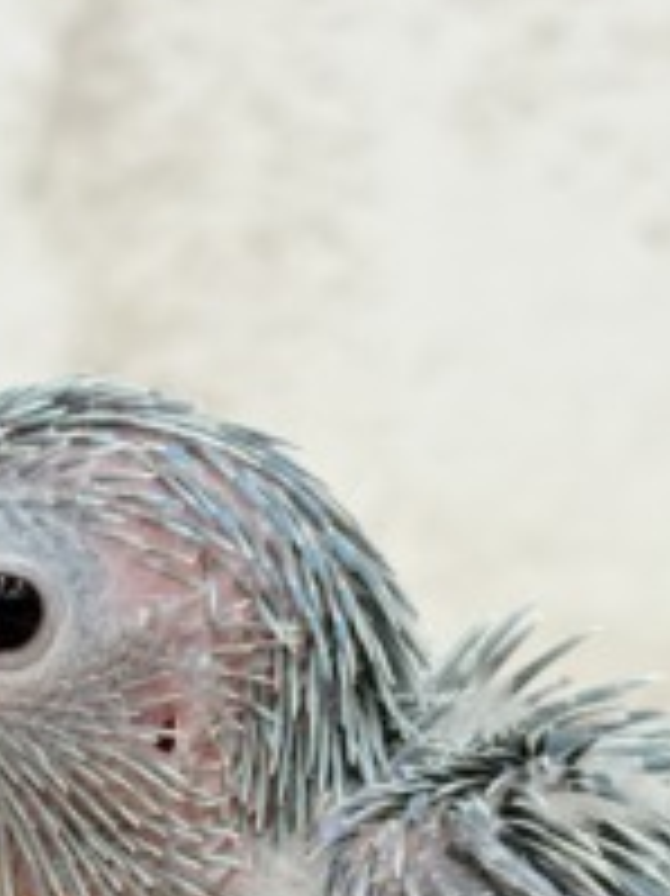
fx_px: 4314
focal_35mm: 167
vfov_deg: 11.7
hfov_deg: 8.9
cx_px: 436
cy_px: 878
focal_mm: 5.96
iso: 50
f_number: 1.6
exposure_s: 1/50
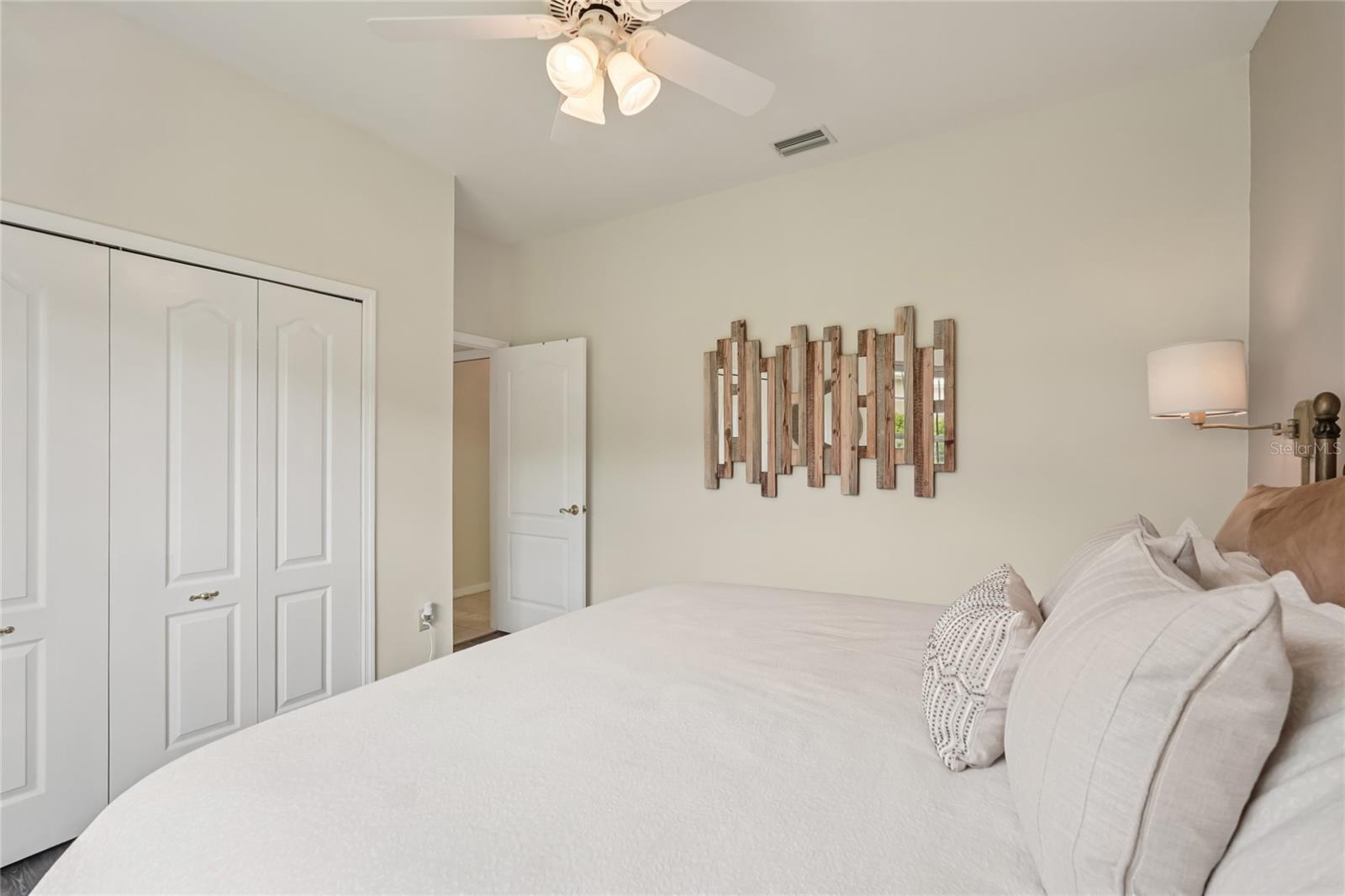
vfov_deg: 72.0
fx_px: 616
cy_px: 448
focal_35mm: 16
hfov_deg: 95.0
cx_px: 672
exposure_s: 1/50
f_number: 8
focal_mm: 16.5
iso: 400
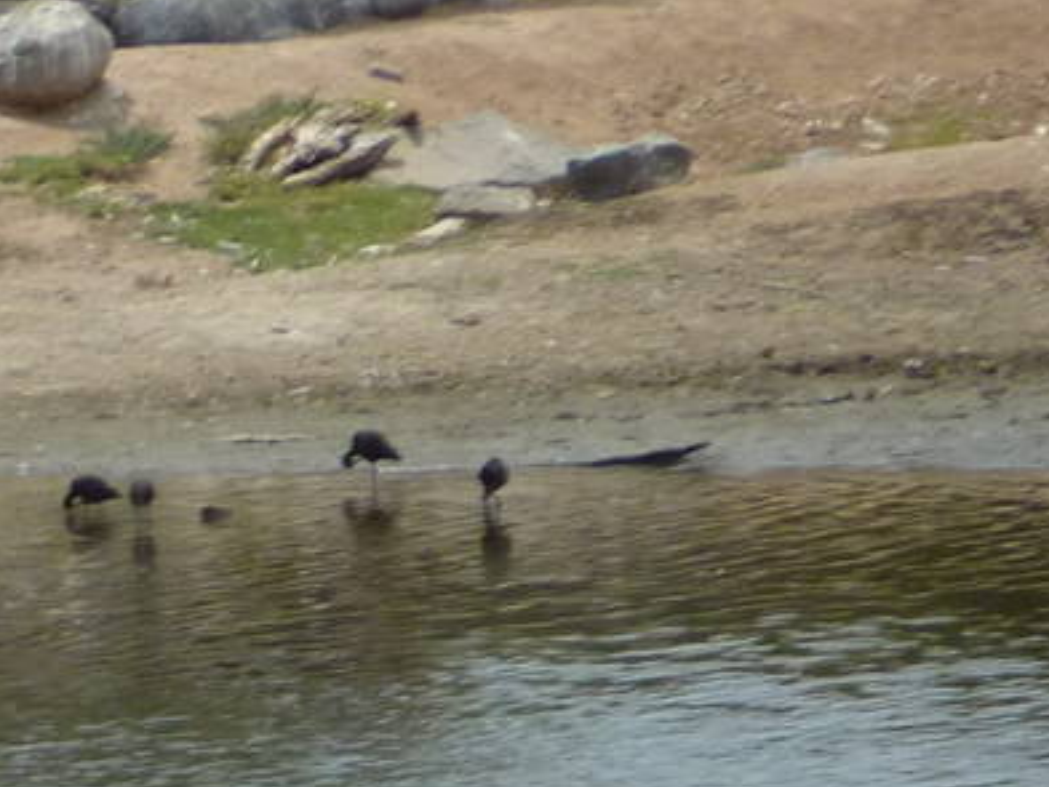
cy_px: 1315
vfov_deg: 1.2
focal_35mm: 1222
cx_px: -945
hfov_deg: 1.6
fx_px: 37043
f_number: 5.6
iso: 160
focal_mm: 49.2
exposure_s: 1/1000
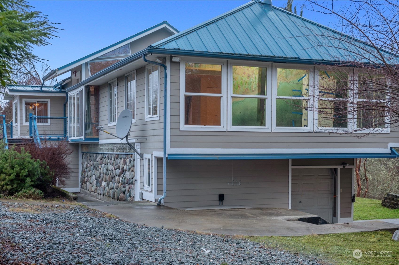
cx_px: 200
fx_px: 554
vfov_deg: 26.9
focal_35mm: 50
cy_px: 132
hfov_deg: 39.6
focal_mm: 50
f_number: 8
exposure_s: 1/25
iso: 200
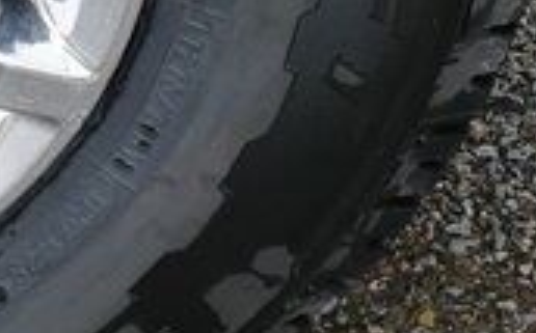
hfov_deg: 8.4
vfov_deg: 5.4
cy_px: -255
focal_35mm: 240
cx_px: -464
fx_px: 3501
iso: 200
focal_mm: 19
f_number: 4.3
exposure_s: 1/60
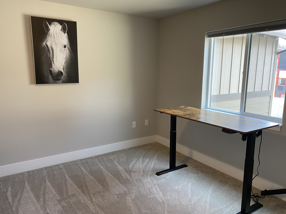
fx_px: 215
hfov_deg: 67.3
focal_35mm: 26
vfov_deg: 53.1
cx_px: 143
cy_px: 107
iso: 100
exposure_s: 1/60
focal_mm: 4.25
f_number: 1.8
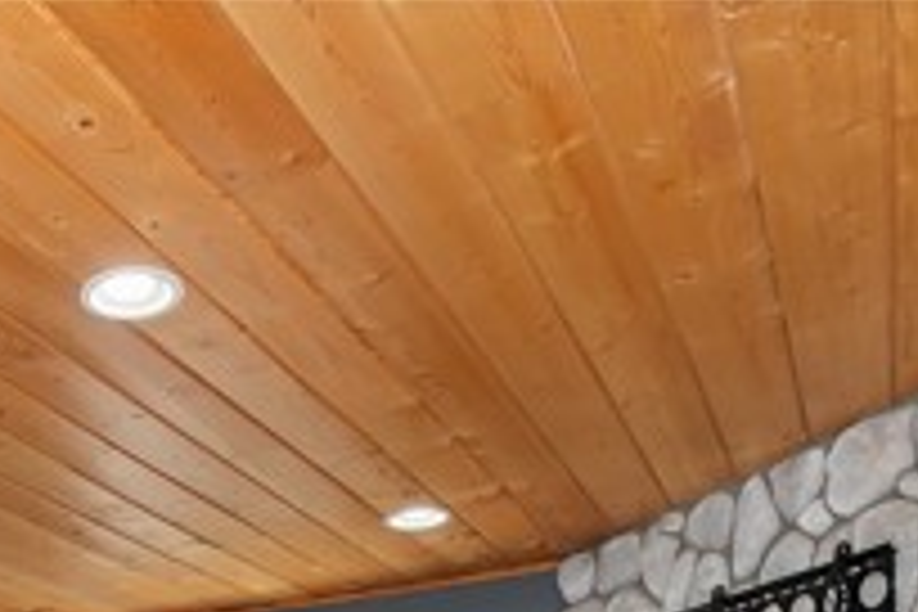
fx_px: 1198
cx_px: 18
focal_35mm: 47
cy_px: 956
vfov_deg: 22.6
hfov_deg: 37.8
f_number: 8
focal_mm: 10
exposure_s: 1/30
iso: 400
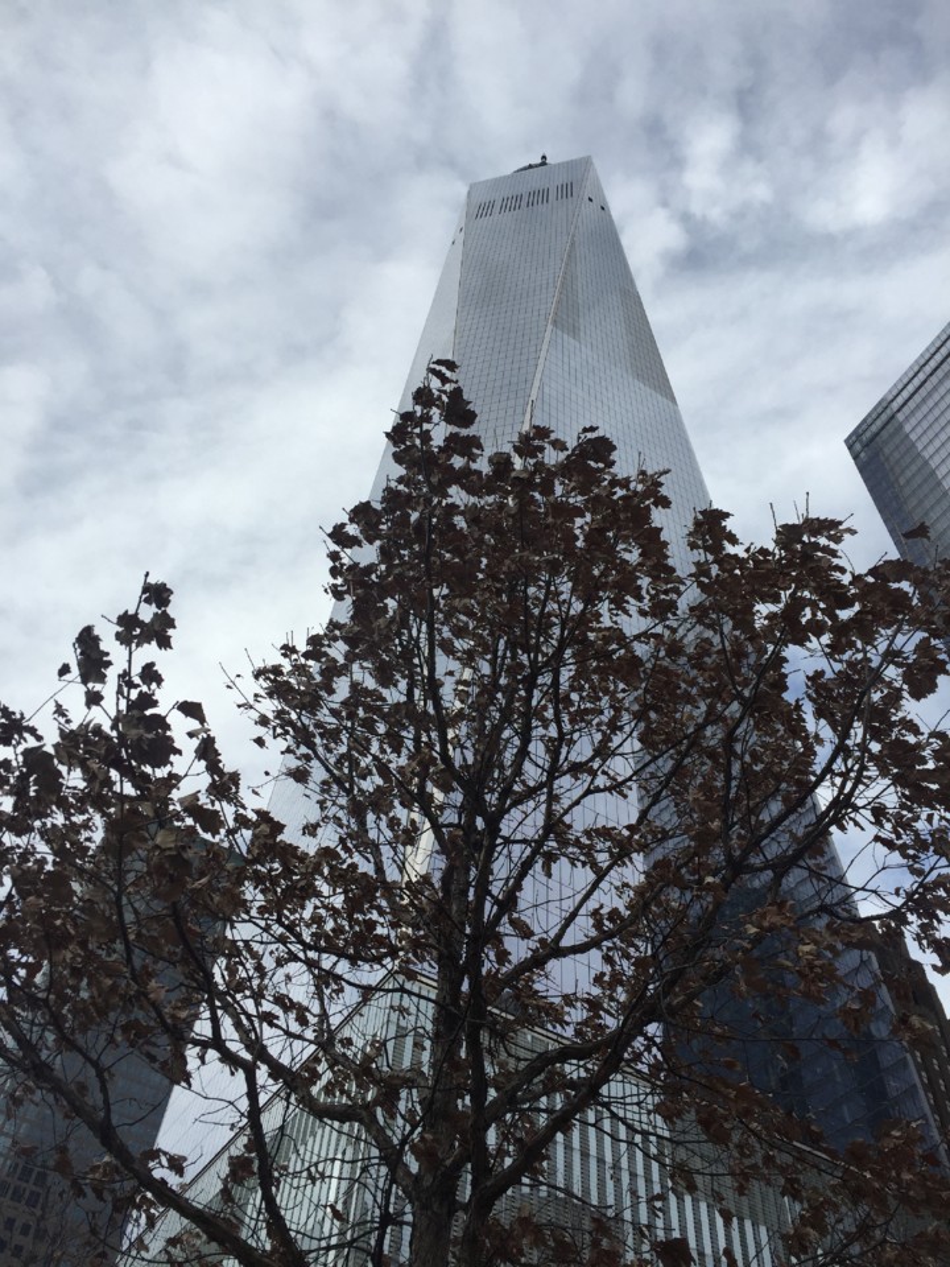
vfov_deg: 61.7
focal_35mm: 29
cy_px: 634
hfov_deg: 48.2
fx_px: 1061
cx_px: 475
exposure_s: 1/1364
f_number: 2.2
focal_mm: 4.15
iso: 32
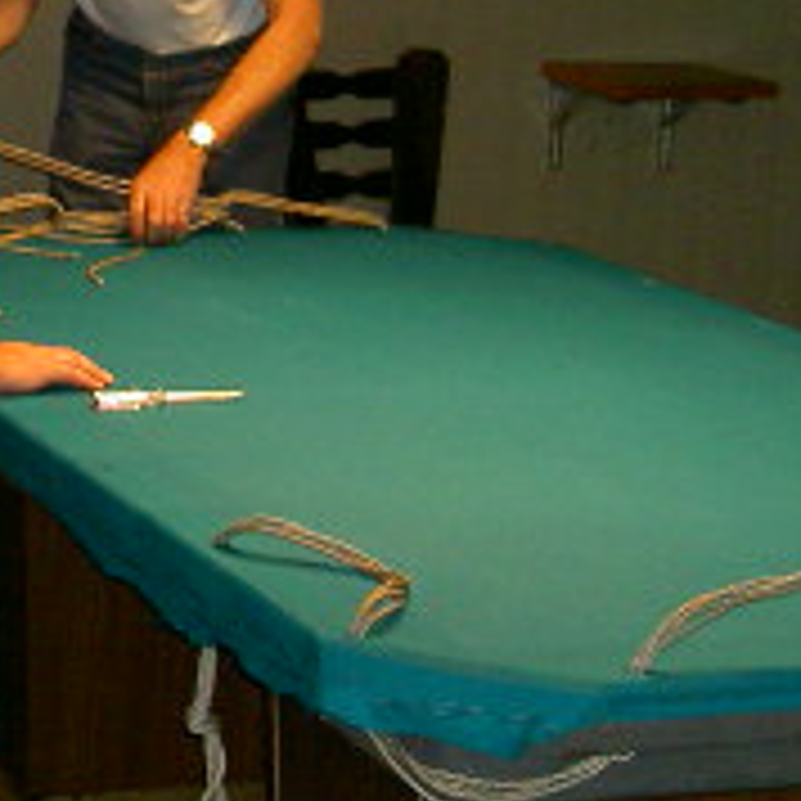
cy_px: 81
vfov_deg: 13.9
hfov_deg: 13.8
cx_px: -40
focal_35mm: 124
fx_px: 3246
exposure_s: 1/59.5
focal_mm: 8
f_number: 2.8
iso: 100
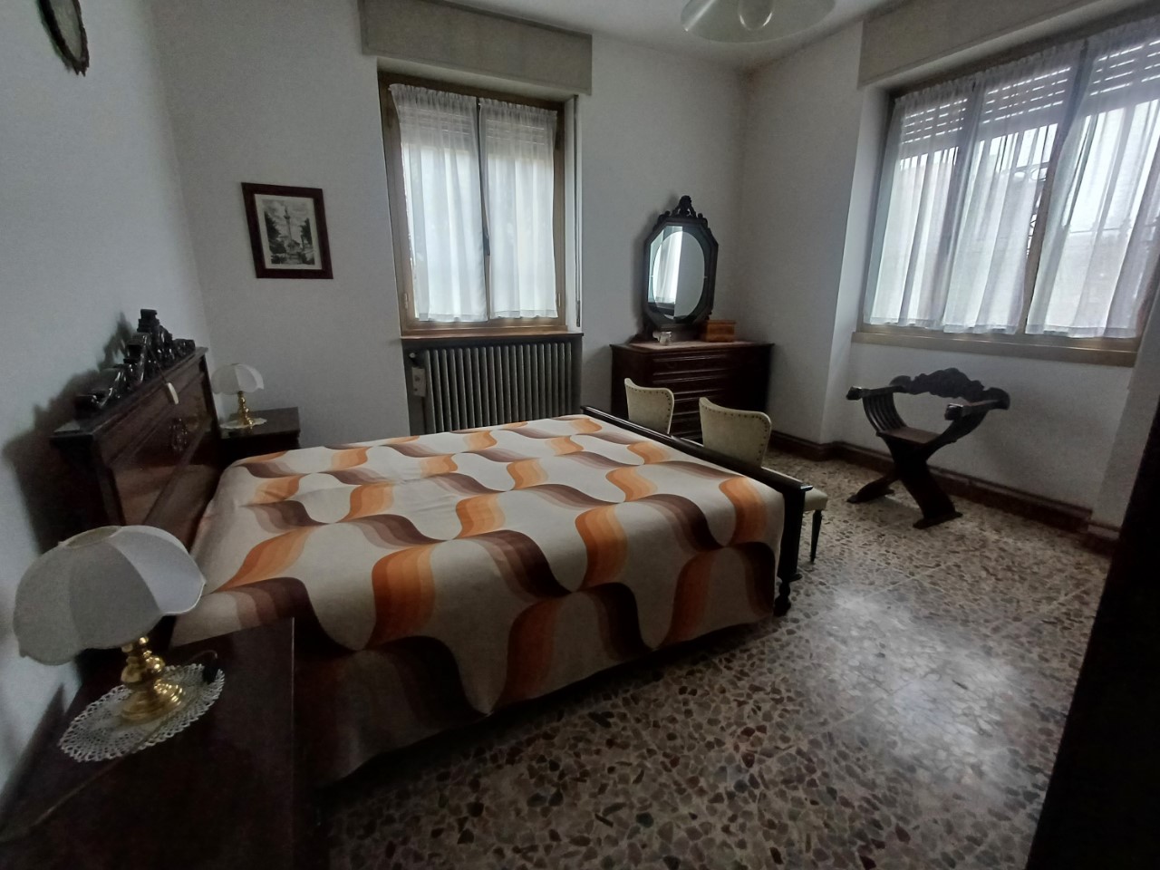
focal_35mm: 16
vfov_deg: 78.1
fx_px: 536
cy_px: 435
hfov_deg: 94.5
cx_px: 580
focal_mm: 1.64
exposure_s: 1/50
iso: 125
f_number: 2.2
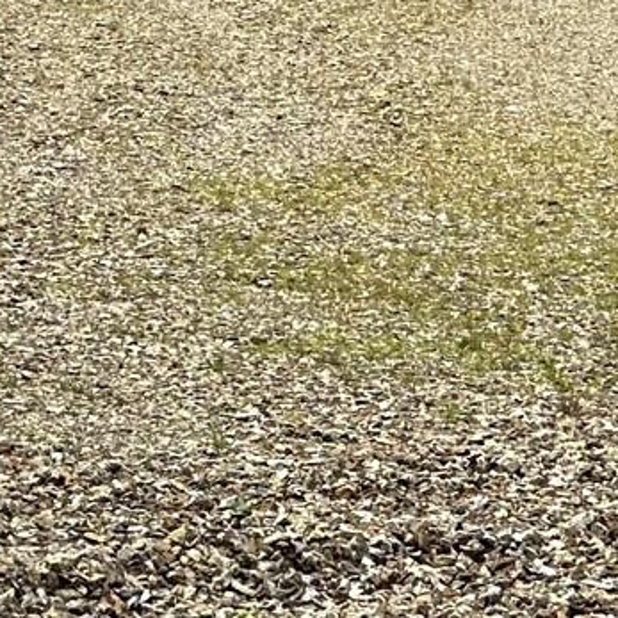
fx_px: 8120
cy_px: -178
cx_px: 438
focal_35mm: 402
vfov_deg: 4.3
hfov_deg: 4.4
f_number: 2.8
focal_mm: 9
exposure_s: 1/277
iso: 32
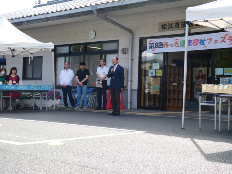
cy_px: 87
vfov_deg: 24.0
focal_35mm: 61
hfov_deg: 31.7
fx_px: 409
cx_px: 116
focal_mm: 10.9
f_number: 4.5
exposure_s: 1/200
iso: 80
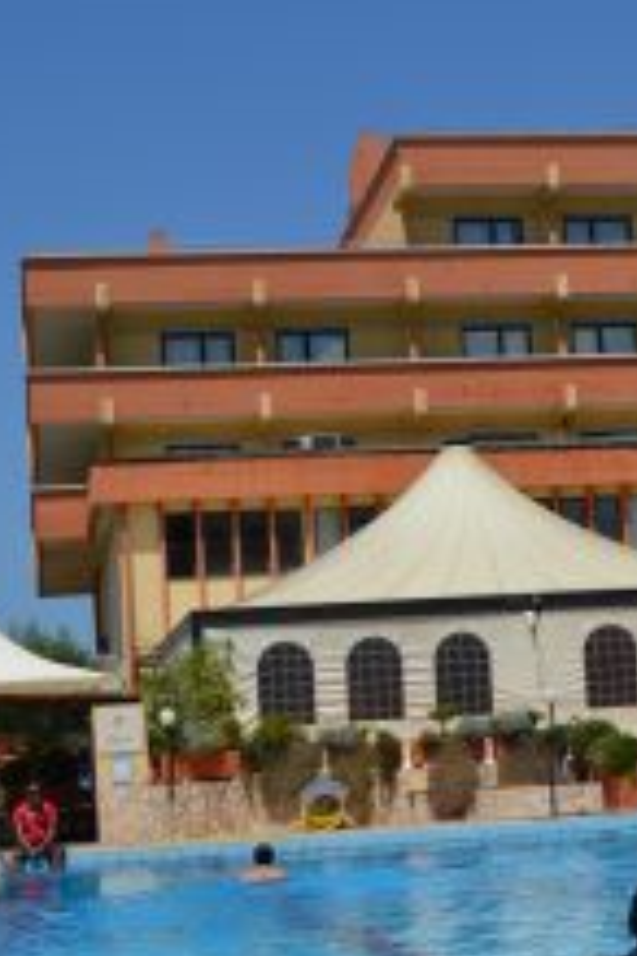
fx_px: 2123
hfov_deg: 17.0
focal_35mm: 80
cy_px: 567
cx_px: 454
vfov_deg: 25.3
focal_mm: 26
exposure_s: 1/2000
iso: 280
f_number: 7.1
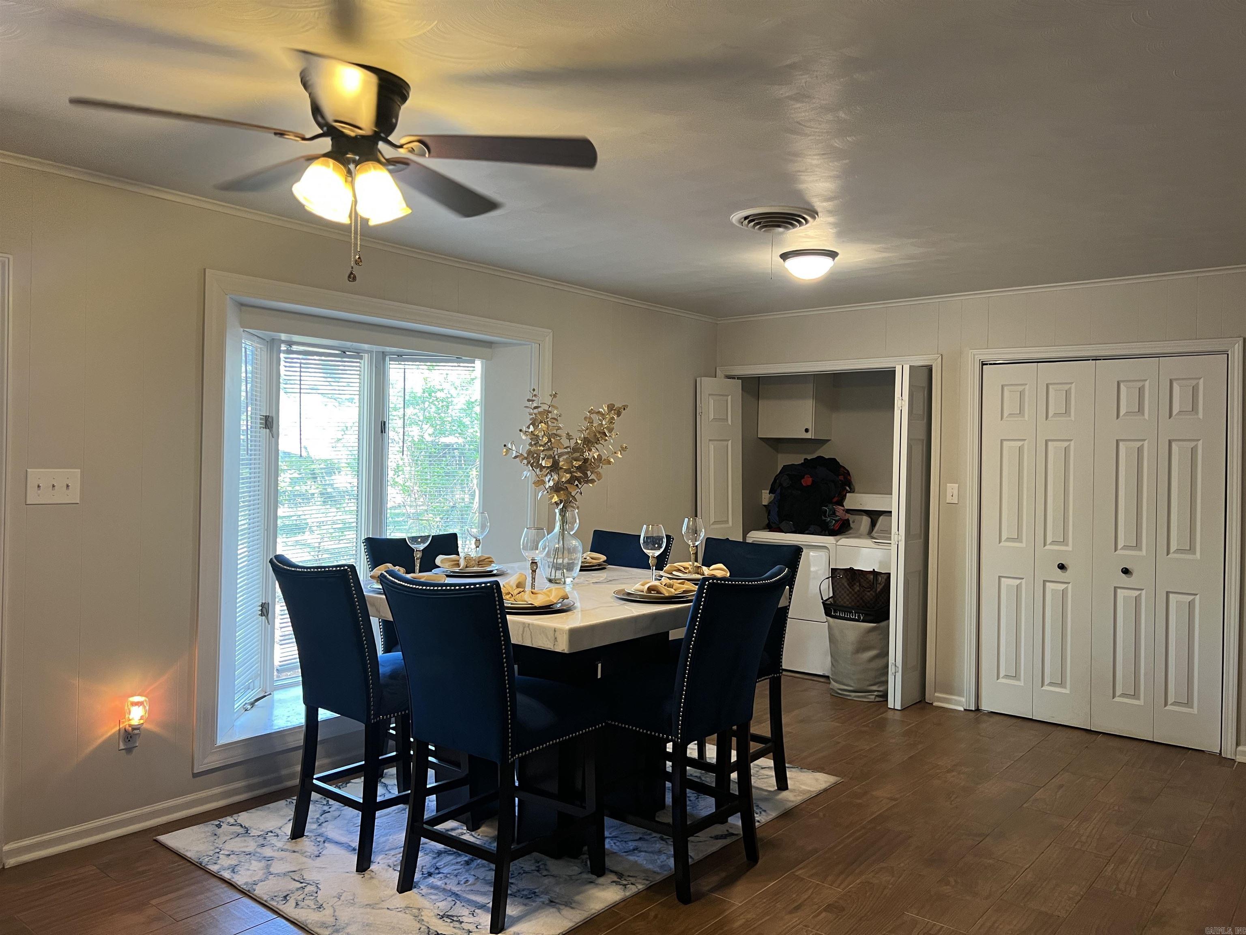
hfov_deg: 67.3
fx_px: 936
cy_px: 468
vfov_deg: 53.1
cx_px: 623
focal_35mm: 26
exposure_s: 1/60
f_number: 1.5
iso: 125
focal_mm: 5.7
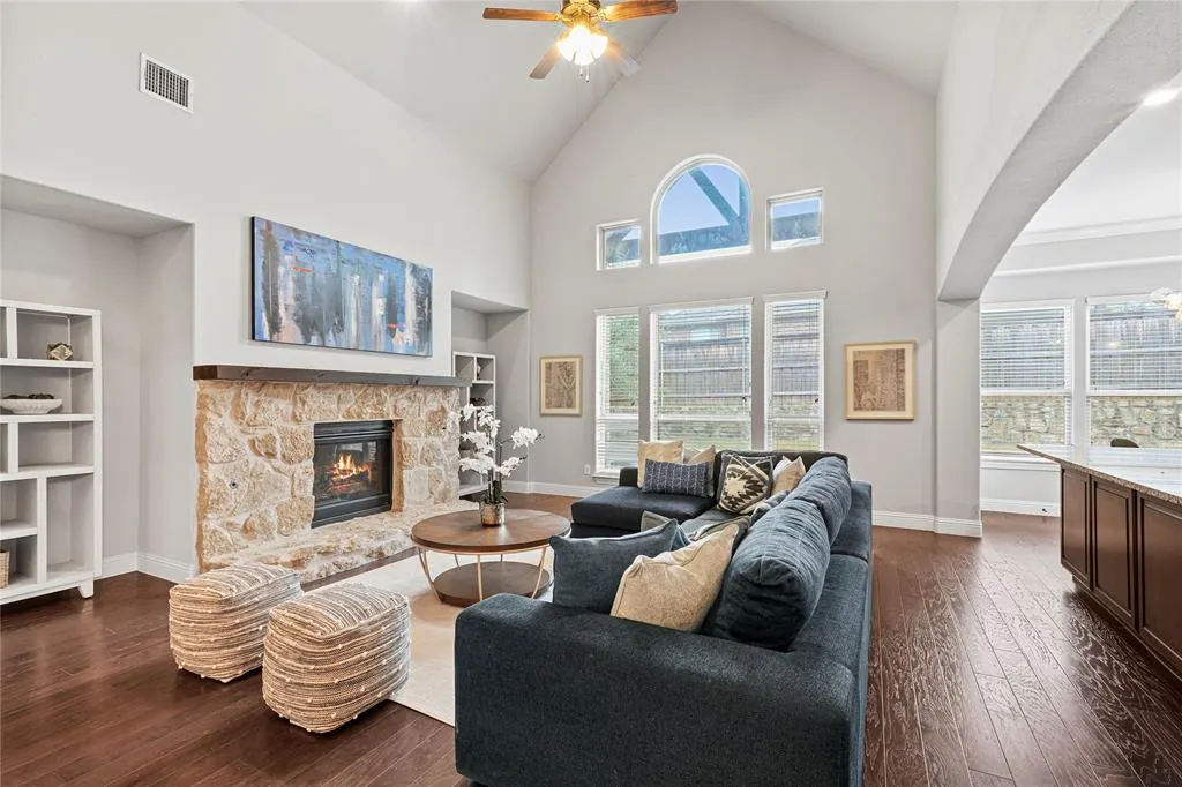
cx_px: 591
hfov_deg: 95.0
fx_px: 542
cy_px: 394
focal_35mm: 16
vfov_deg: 72.0
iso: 125
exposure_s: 1.6
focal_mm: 11
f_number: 8
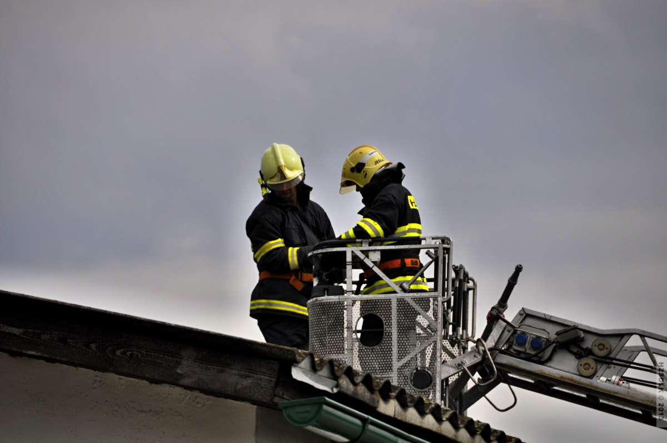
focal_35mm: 300
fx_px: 5551
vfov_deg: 4.6
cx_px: 334
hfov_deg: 6.9
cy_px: 222
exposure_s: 1/800
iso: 200
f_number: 7.1
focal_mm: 200
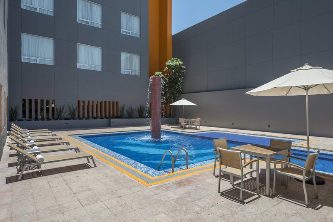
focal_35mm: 22
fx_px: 204
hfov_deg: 78.6
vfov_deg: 57.3
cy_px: 111
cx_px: 166
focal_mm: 22
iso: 200
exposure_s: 1/200
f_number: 13
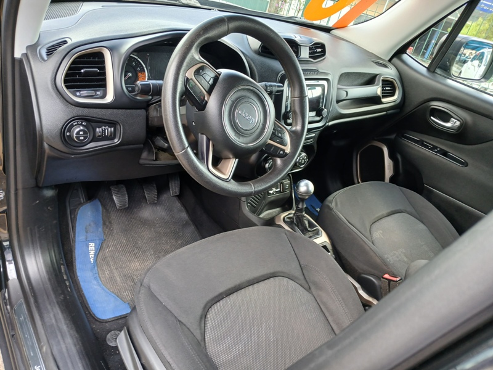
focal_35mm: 26
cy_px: 185
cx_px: 246
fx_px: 370
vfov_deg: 53.1
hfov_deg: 67.3
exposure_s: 1/60
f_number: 1.8
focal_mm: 3.98
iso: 80
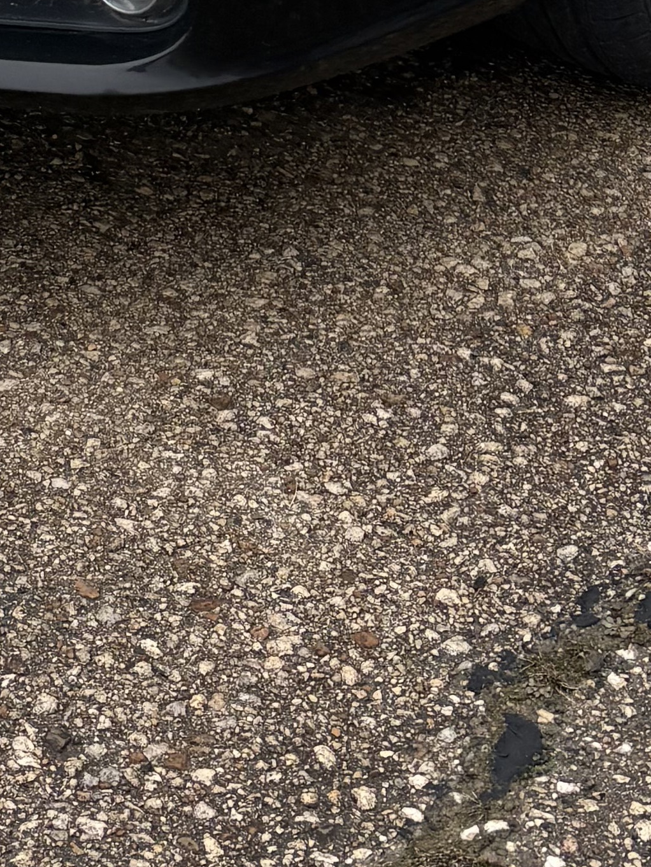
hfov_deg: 13.6
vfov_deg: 16.5
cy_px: -407
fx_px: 2732
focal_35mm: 109
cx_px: 334
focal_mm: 5.96
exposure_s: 1/756
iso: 50
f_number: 1.6
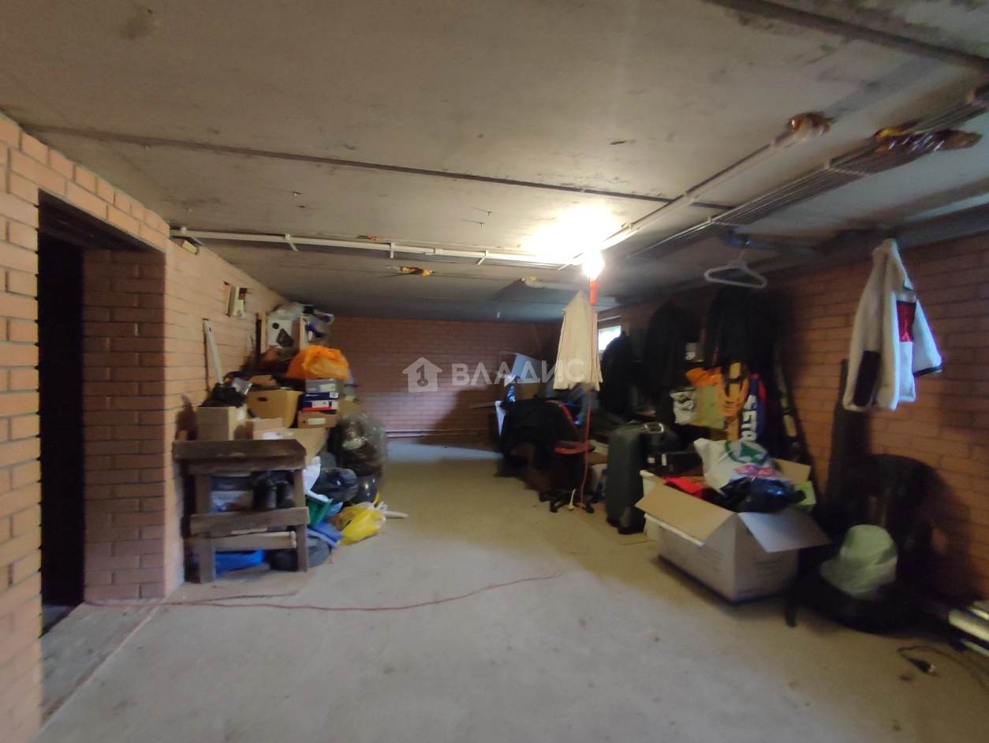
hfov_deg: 94.5
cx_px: 494
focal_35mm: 16
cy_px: 372
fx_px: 457
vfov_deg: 78.2
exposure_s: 1/17
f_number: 2.2
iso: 342
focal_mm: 1.65
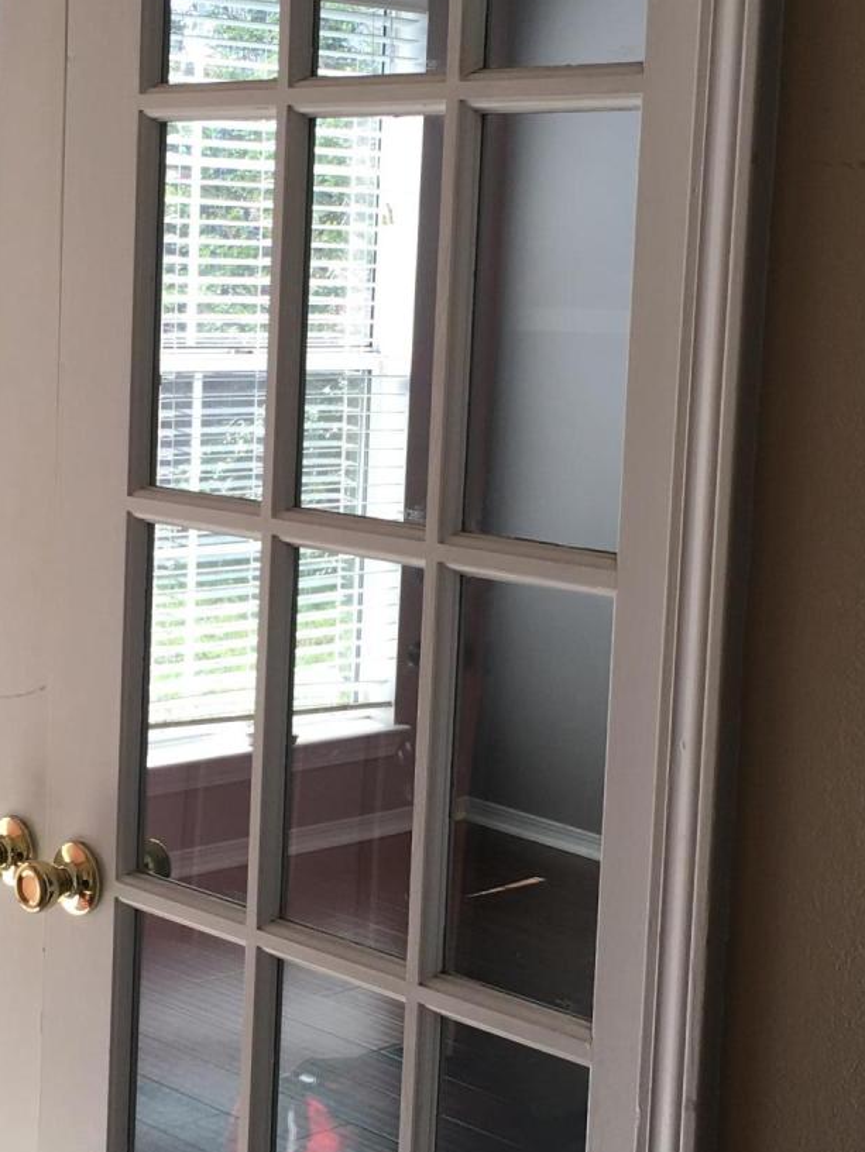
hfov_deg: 20.7
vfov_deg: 27.4
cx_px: 333
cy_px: 553
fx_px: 2365
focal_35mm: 71
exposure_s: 1/163
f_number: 2.2
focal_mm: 4.15
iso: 25
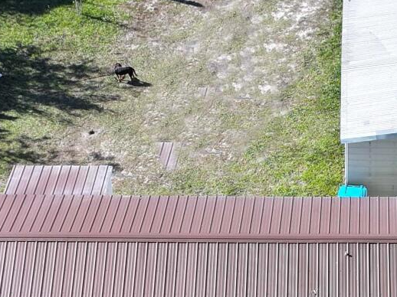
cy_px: 344
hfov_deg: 14.1
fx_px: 1593
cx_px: 354
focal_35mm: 139
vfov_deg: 10.5
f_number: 2.8
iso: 100
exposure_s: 1/800
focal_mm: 12.29
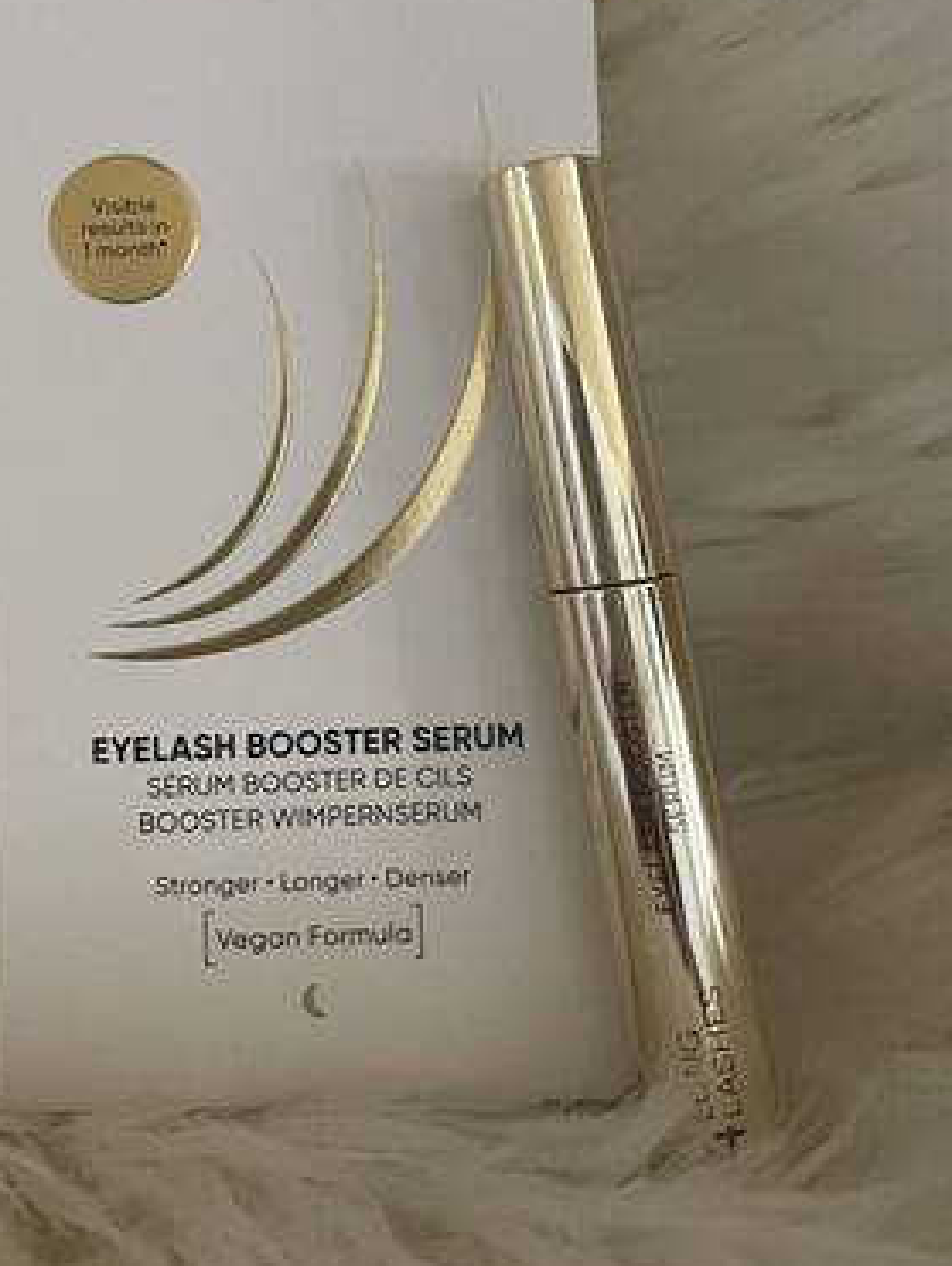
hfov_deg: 34.1
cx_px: 314
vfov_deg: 44.1
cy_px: 427
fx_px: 1537
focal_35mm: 42
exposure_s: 1/40
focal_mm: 4.2
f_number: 1.6
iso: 640
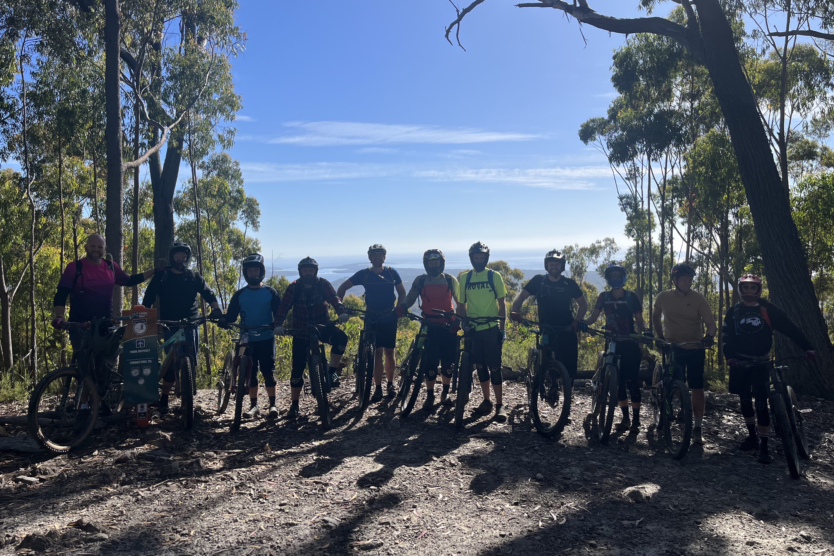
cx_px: 431
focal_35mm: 28
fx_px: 649
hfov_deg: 65.5
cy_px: 247
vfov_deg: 46.3
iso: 50
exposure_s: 1/5319
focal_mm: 5.1
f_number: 1.6
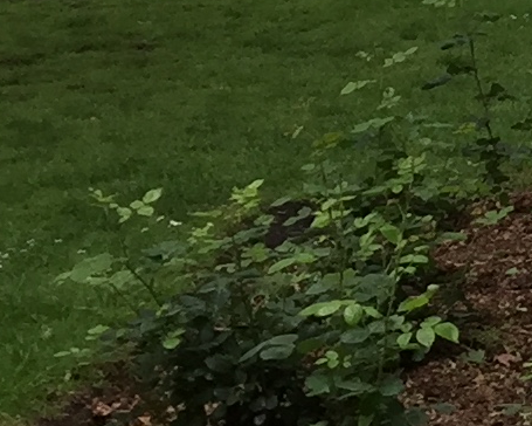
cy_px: -568
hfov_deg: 8.5
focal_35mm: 203
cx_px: 1349
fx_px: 3196
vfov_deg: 7.2
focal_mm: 4.15
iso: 32
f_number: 2.2
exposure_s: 1/341
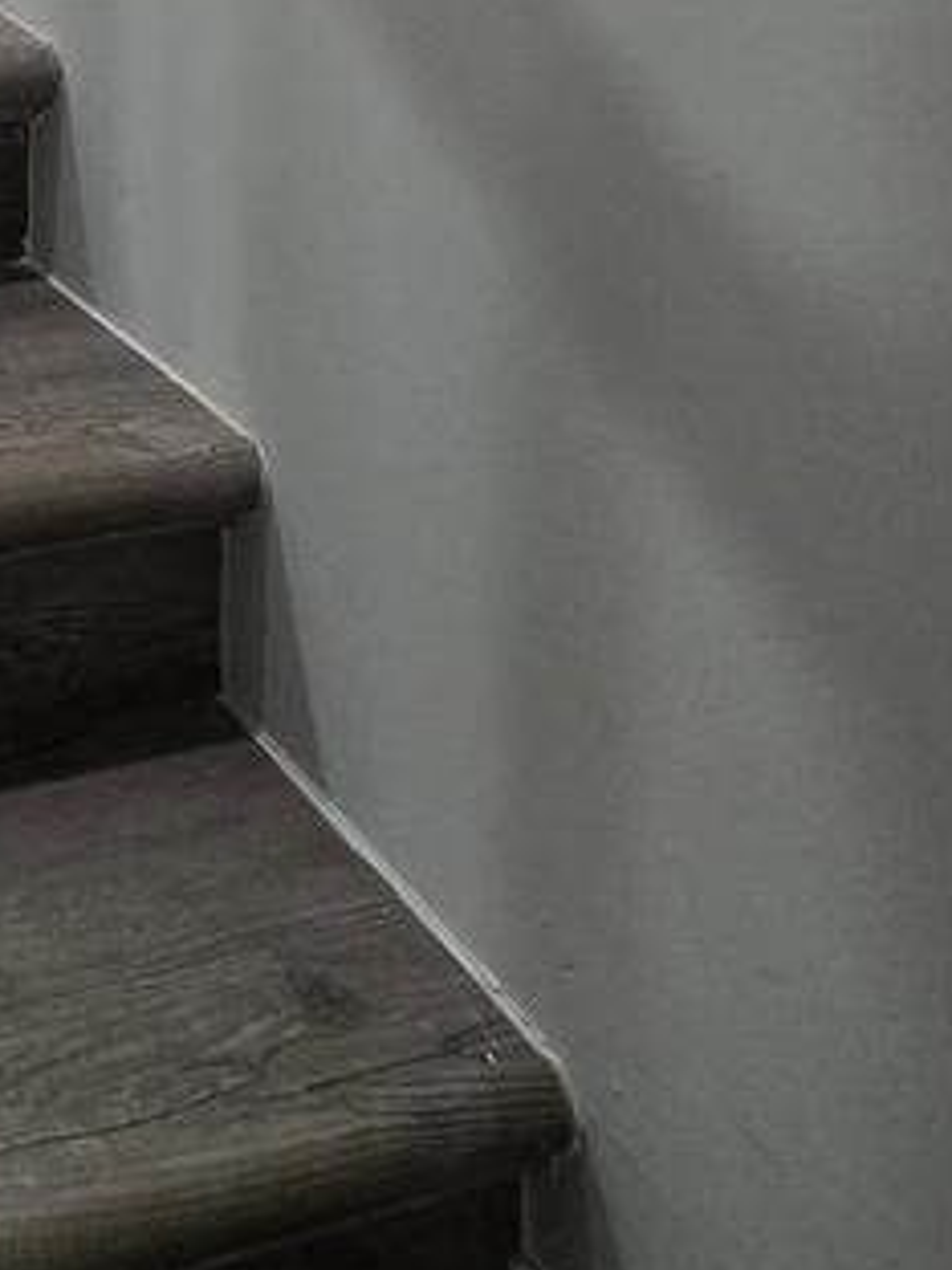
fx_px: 1650
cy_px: -521
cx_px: -480
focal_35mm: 45
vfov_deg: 29.8
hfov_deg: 24.7
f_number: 1.9
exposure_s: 1/120
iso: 250
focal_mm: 2.2
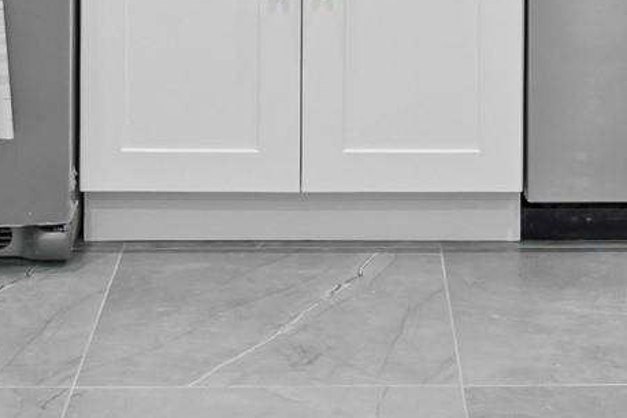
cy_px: -387
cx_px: 386
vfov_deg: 12.9
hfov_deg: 21.6
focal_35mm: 94
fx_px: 1636
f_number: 8
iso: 320
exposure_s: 1/3
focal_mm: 14
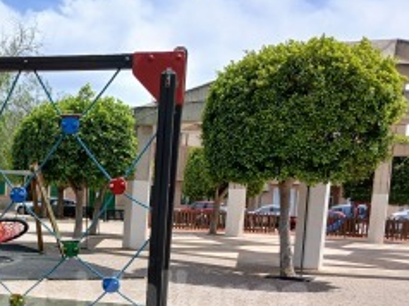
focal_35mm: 56
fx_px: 661
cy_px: 280
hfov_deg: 32.7
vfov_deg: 25.2
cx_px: 45
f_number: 1.8
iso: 20
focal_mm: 3.98
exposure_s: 1/510
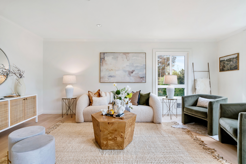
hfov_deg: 93.3
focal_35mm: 17
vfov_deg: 70.5
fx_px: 116
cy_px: 82
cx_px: 123
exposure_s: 1/20
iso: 640
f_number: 11
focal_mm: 17
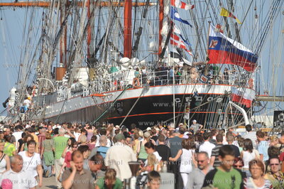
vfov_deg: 6.9
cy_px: 94
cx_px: 142
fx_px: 1576
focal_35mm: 200
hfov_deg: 10.3
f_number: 8
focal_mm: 200
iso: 400
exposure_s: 1/1250
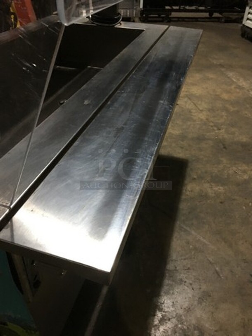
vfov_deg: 61.7
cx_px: 126
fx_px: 281
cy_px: 168
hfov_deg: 48.2
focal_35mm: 29
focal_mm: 4.15
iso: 100
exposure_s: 1/15
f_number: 2.2
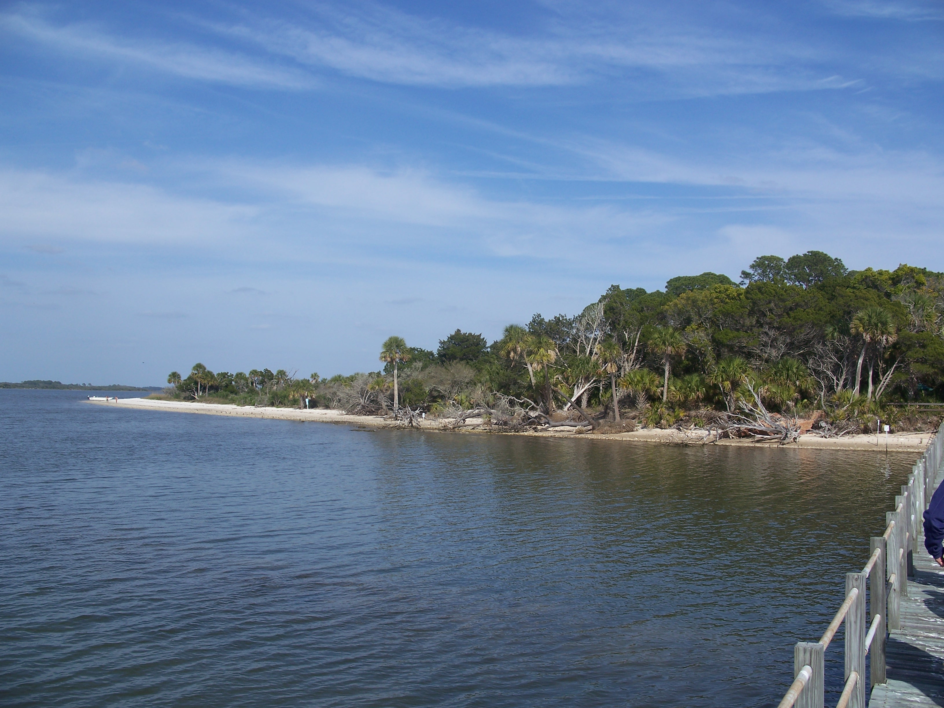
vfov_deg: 38.7
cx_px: 472
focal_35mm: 37
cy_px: 354
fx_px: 1009
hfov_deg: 50.1
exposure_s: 1/800
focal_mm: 7.8
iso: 64
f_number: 4
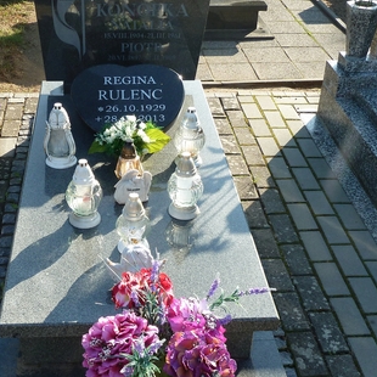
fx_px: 653
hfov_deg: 32.0
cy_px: 209
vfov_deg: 32.2
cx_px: 134
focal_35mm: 53
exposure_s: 1/200
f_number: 4
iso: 80
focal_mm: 4.7
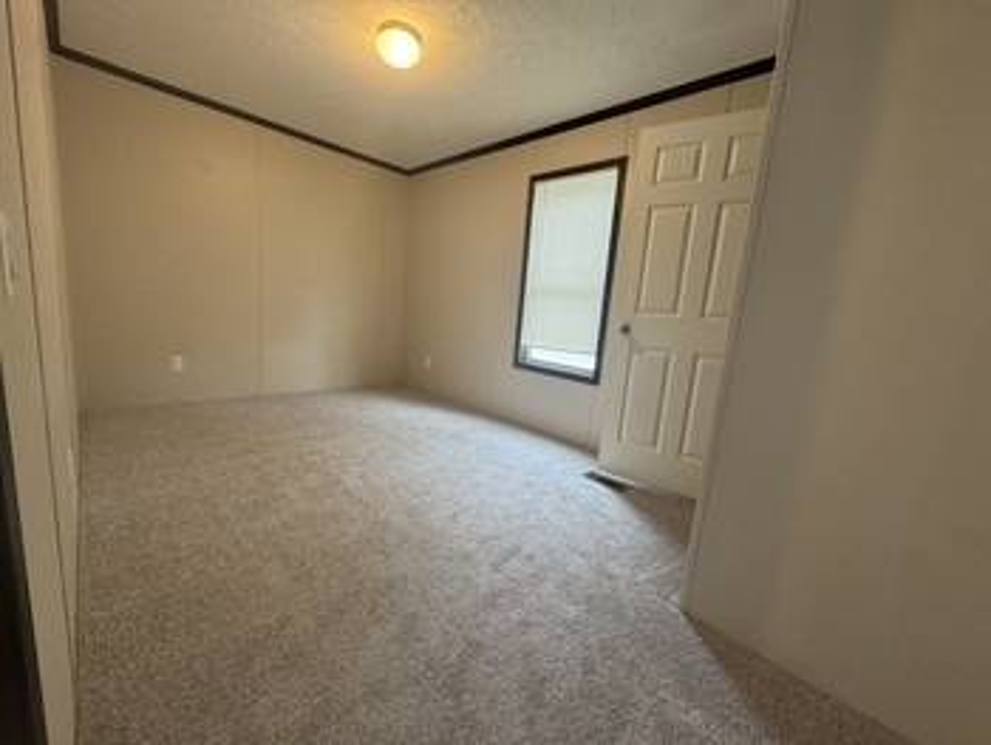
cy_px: 372
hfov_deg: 102.0
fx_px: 401
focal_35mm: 14
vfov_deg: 85.7
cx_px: 496
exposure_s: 1/120
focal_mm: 2.22
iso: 250
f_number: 2.2
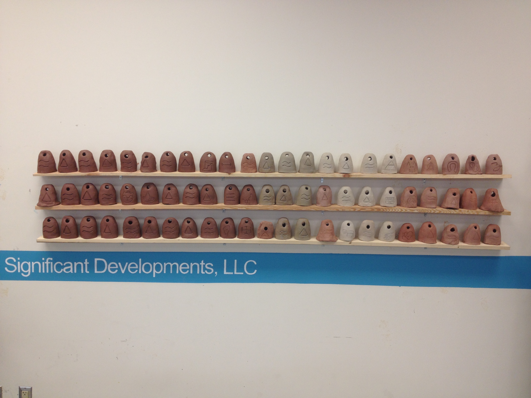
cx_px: 266
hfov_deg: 52.6
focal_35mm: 35
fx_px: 537
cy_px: 199
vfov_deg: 40.7
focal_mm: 4.28
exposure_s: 1/60
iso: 50
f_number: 2.4
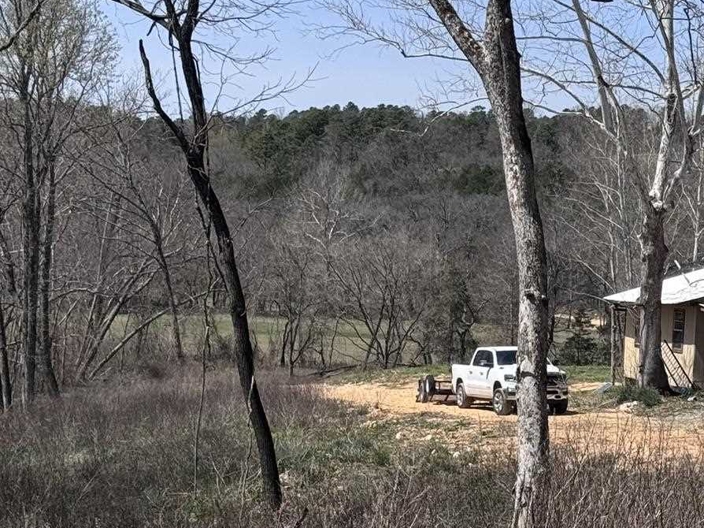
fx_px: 2237
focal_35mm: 110
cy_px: 414
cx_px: 756
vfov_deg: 13.4
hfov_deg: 17.3
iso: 64
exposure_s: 1/4049
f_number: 1.78
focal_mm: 6.76
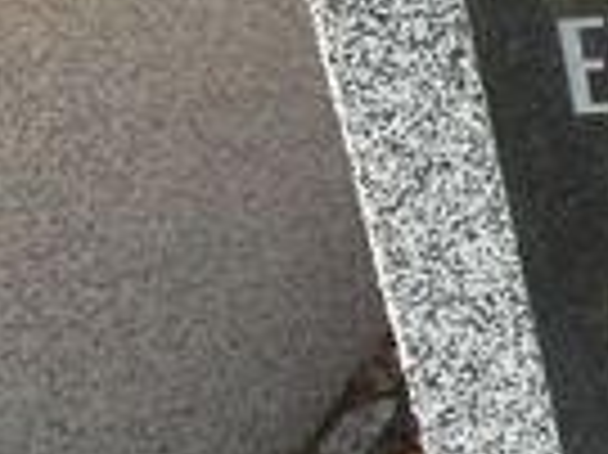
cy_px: 427
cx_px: 1144
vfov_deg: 10.4
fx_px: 2492
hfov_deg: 12.5
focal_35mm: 142
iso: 100
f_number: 3.4
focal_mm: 6.5
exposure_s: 1/90
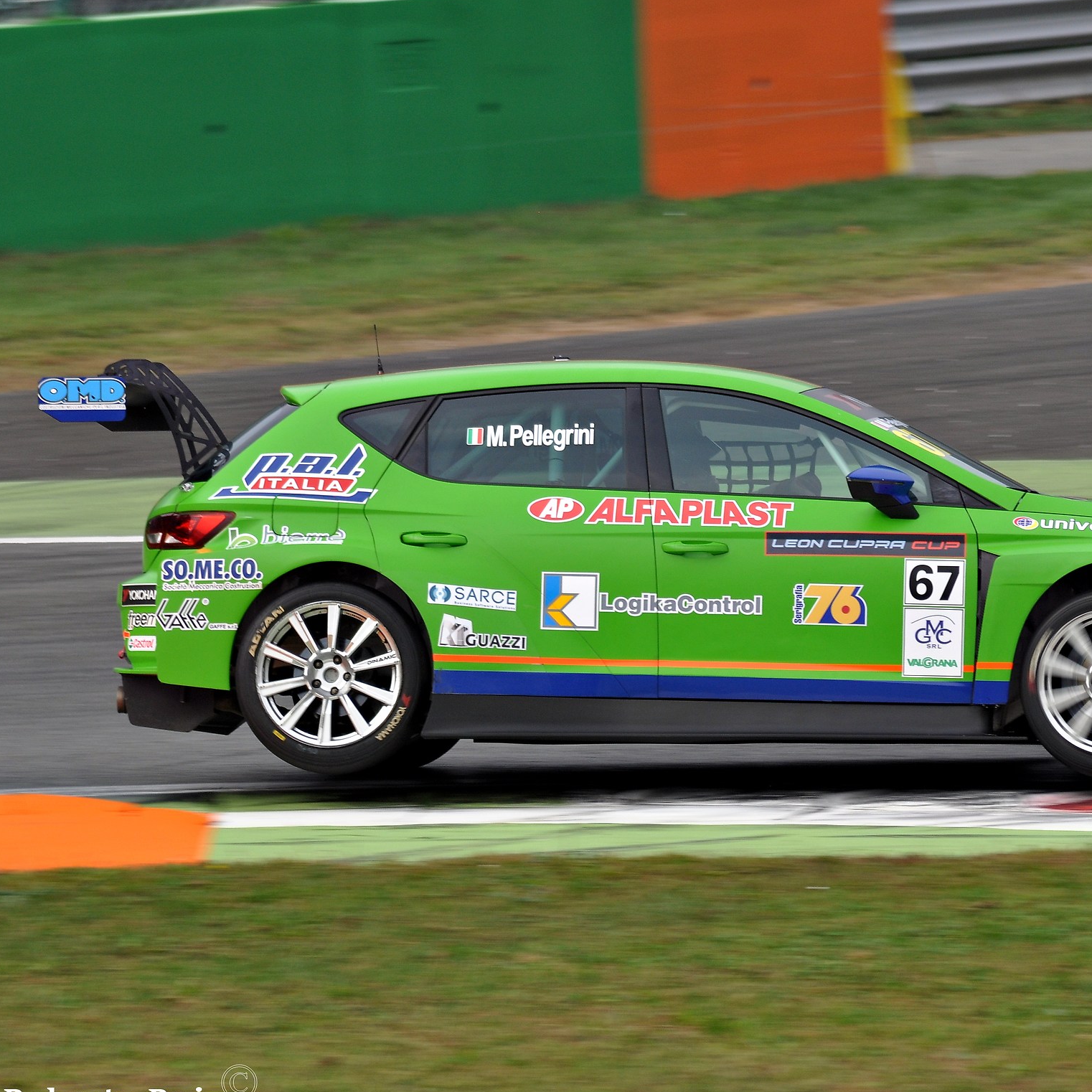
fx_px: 19344
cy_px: 554
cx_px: 697
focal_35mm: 542
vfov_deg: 3.2
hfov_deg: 3.2
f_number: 9
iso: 200
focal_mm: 270
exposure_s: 1/250
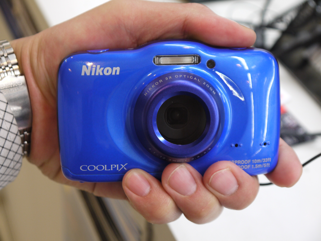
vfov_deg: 23.7
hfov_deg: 31.2
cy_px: 120
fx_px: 575
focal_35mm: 62
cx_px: 160
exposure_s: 1/50
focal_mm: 31
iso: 400
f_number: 5
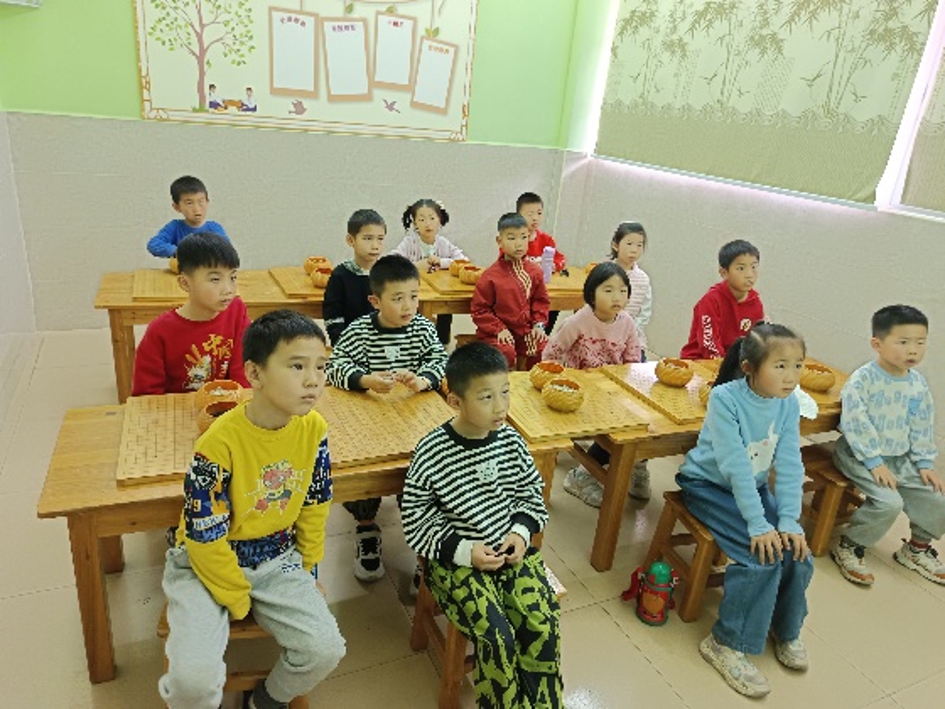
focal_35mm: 24
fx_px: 655
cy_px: 354
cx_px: 472
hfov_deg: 71.6
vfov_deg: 56.8
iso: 942
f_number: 1.7
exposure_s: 1/33.3
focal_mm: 5.31
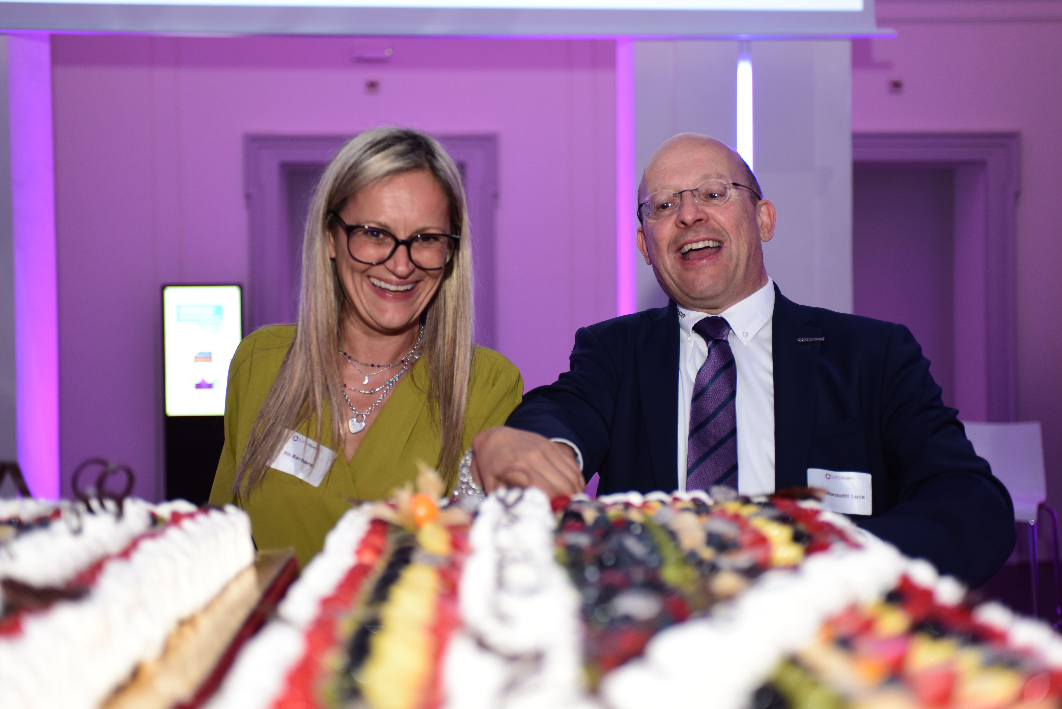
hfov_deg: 35.6
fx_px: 1652
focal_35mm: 56
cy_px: 354
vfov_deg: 24.2
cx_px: 531
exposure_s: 1/80
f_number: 2.8
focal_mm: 56
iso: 500
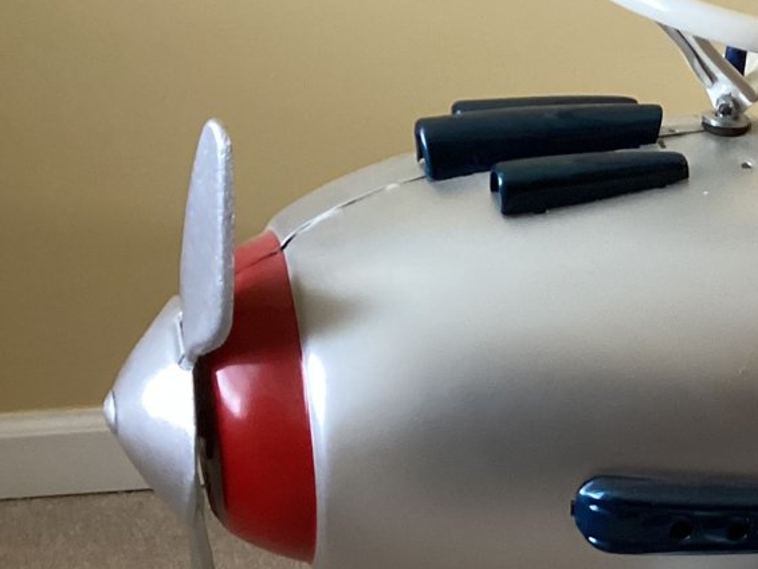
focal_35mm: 83
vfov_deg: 17.4
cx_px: 1007
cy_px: 560
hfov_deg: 21.2
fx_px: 1818
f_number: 2.4
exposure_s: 1/60
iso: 320
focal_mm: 3.3
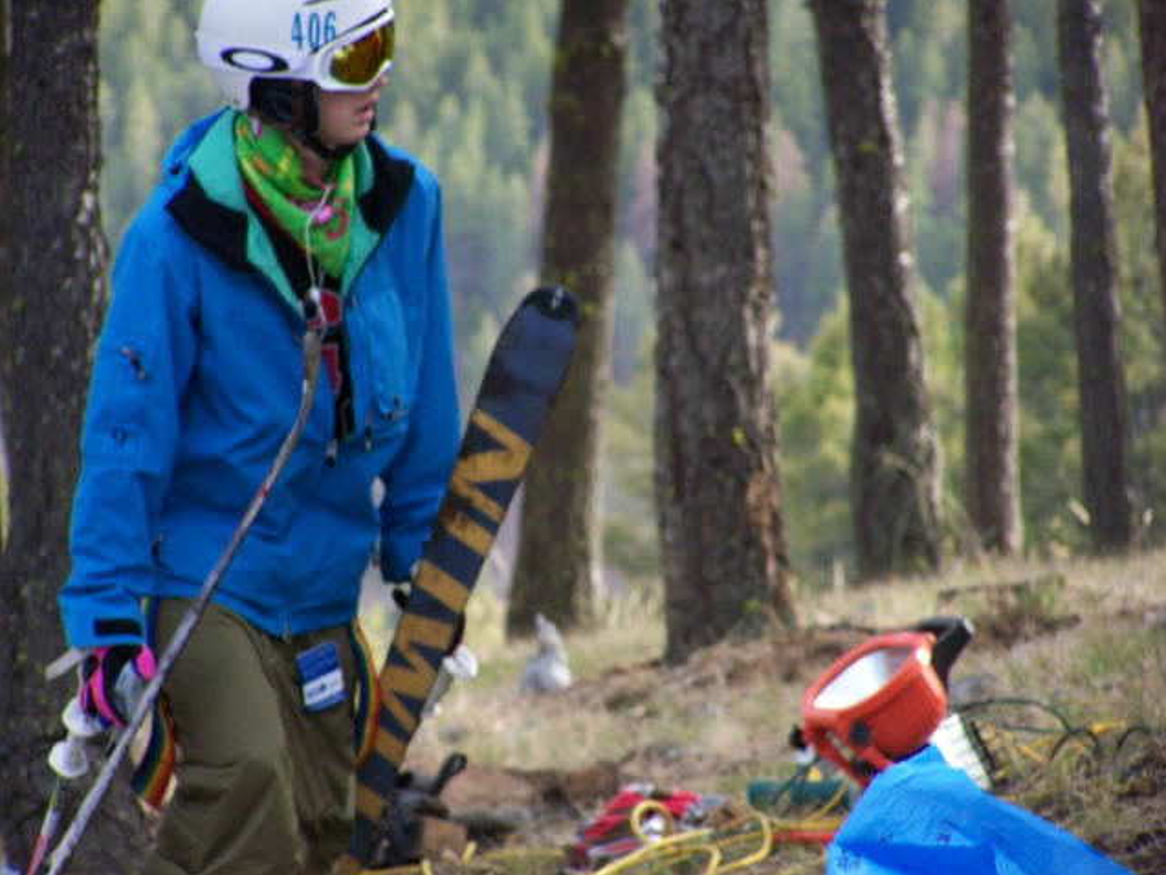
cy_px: 438
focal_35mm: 290
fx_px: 9768
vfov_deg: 5.1
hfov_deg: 6.8
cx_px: 585
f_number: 3.4
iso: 160
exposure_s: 1/200
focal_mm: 47.7
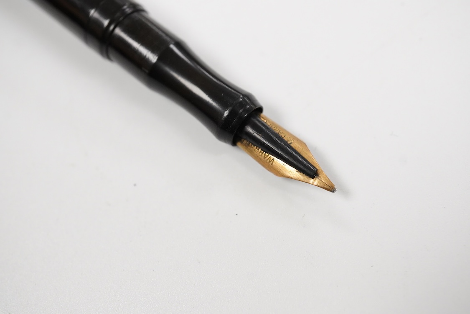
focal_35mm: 45
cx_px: 235
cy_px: 157
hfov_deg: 43.6
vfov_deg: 29.9
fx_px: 587
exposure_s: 1/200
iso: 2500
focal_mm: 30
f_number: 10
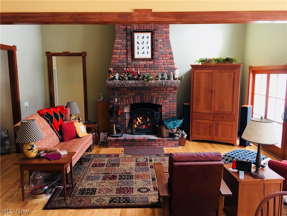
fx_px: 240
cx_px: 144
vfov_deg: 48.2
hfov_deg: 61.7
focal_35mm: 29
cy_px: 108
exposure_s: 1/30
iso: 64
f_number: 2.2
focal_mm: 4.15
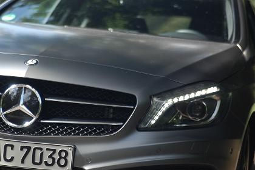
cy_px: 85
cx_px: 128
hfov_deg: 16.1
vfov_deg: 10.7
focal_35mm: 128
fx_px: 902
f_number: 3
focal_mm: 85
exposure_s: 1/180
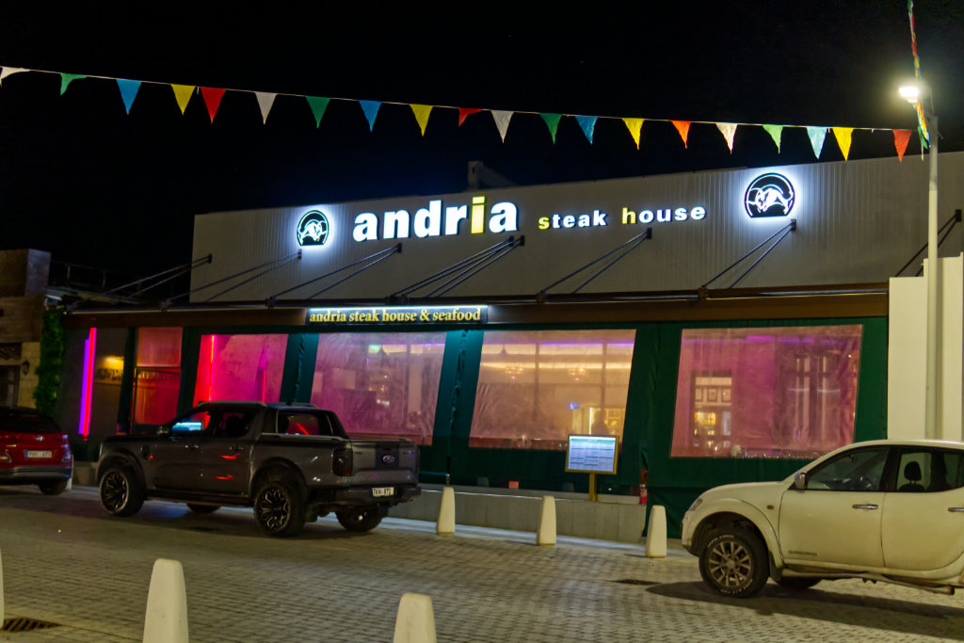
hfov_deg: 43.6
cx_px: 482
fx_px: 1205
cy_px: 322
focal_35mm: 45
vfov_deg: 29.9
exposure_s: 1/160
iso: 1600
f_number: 2
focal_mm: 30
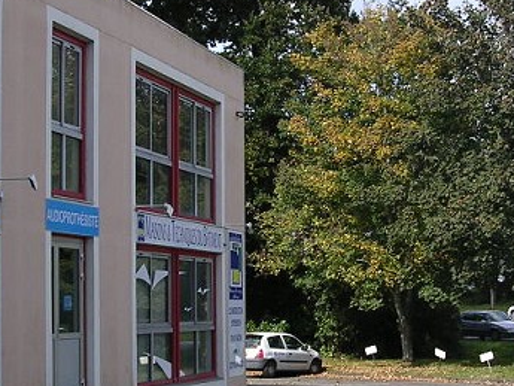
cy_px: 234
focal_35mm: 88
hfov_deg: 22.2
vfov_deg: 16.8
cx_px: 291
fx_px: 1307
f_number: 2.8
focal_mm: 5.8
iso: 100
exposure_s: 1/531
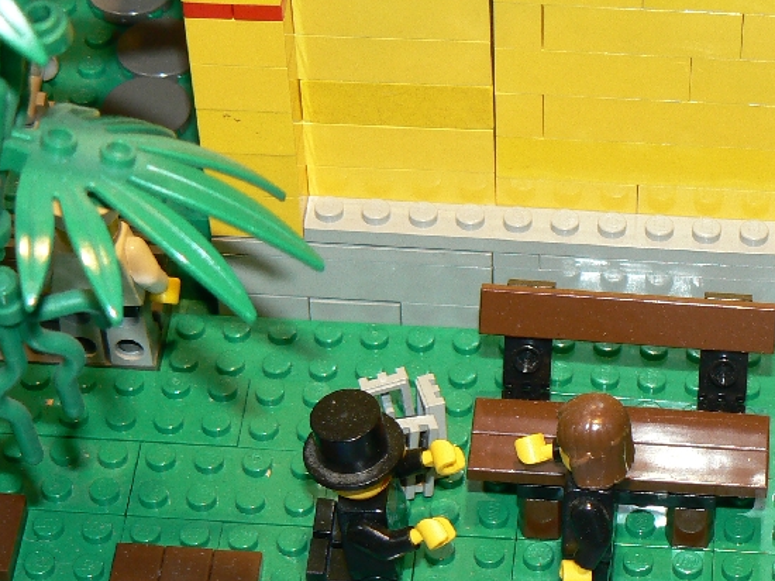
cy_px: 422
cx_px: 547
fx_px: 3044
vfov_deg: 10.9
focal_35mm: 136
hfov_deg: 14.5
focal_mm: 12.2
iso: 100
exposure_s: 1/30
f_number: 3.2
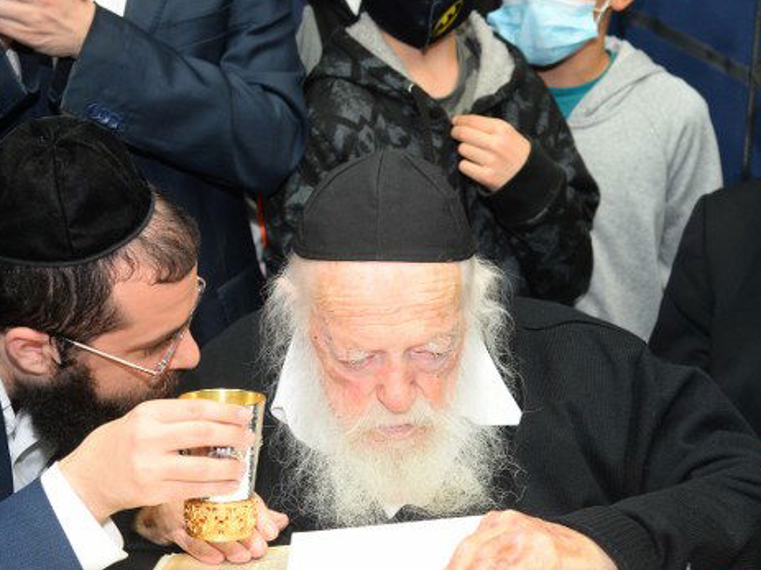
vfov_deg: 17.8
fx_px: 1824
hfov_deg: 23.6
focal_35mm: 83
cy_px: 285
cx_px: 360
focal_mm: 50
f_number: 4.5
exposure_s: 1/100
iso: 1250
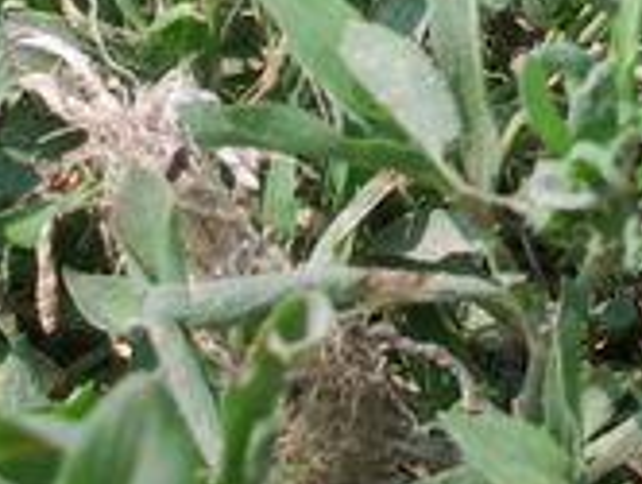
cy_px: -345
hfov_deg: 8.1
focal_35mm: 239
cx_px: 886
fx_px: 4439
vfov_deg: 6.1
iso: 50
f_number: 5.6
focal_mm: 10.2
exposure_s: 1/160
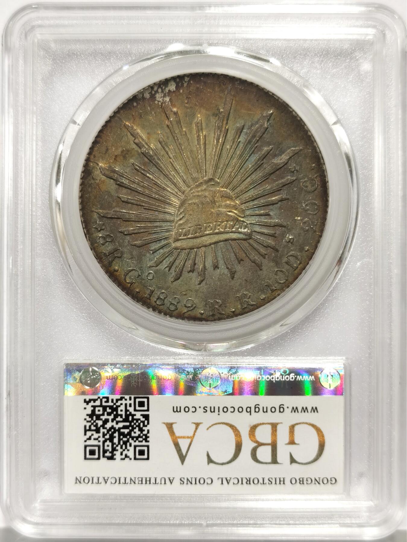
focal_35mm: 54
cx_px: 204
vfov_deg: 35.5
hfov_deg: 27.0
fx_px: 847
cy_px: 271
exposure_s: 1/100
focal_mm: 5.56
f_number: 16
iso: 100
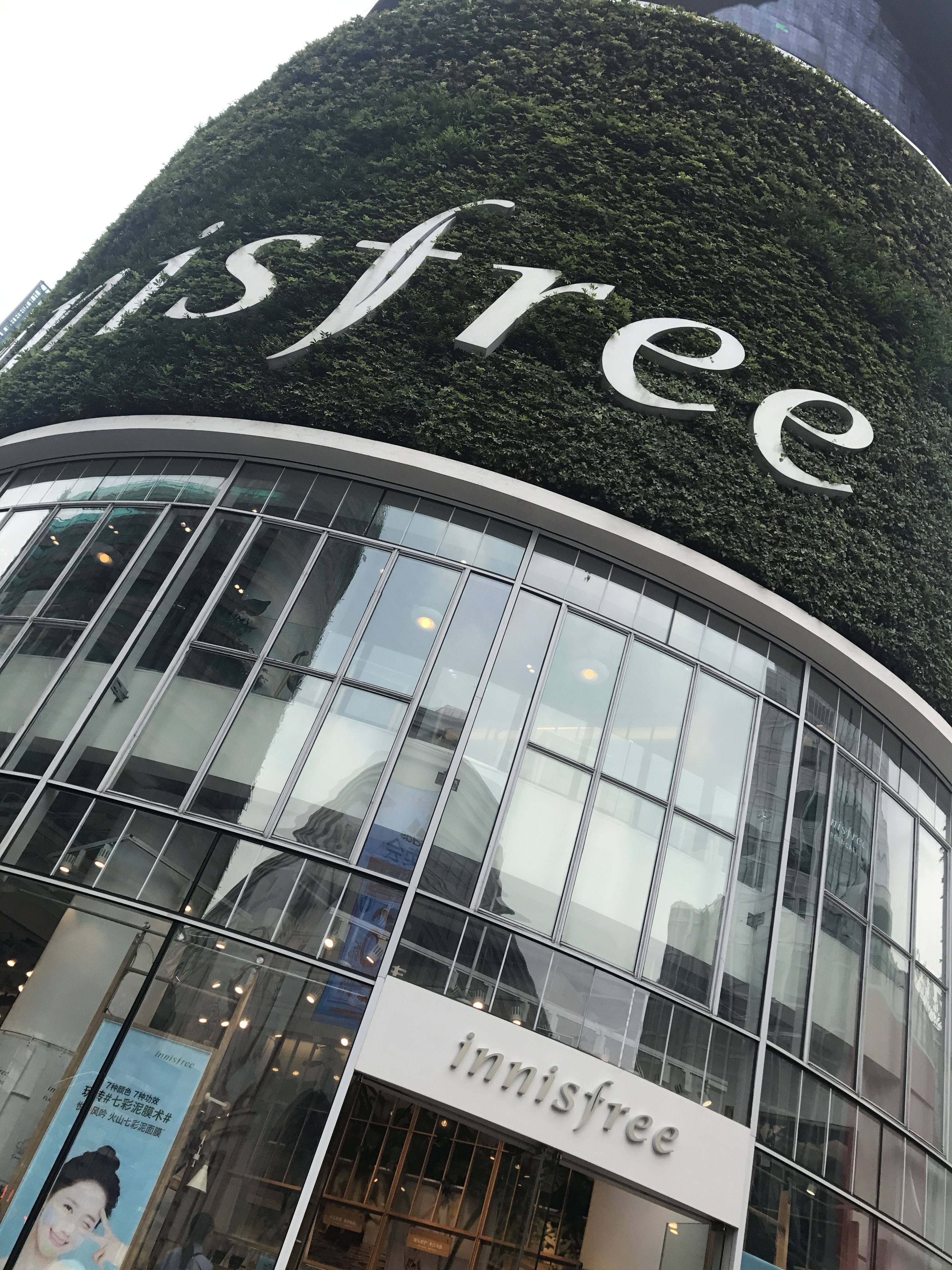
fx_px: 1027
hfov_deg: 49.7
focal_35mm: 28
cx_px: 476
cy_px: 635
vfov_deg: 63.4
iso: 20
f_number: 1.8
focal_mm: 3.99
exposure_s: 1/736
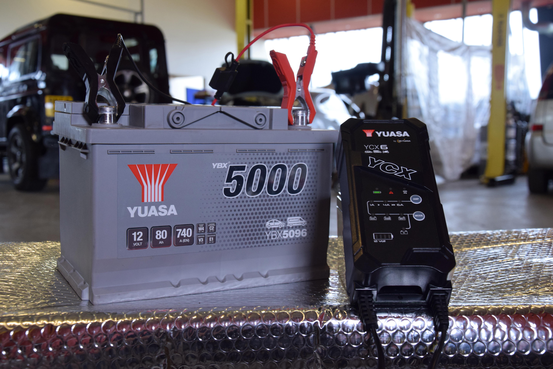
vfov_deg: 29.9
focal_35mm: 45
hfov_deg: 43.6
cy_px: 184
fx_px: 691
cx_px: 276
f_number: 6.3
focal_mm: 30
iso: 800
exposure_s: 1/125
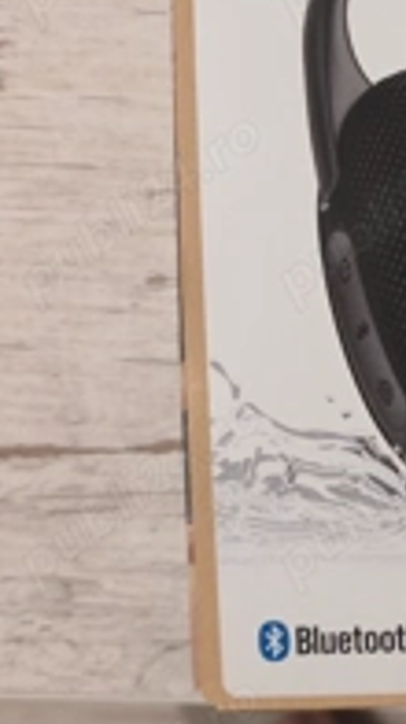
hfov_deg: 18.6
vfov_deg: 34.7
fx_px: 1150
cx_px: 528
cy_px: 270
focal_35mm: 60
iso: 1000
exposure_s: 1/50
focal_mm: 5.52
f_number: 1.95
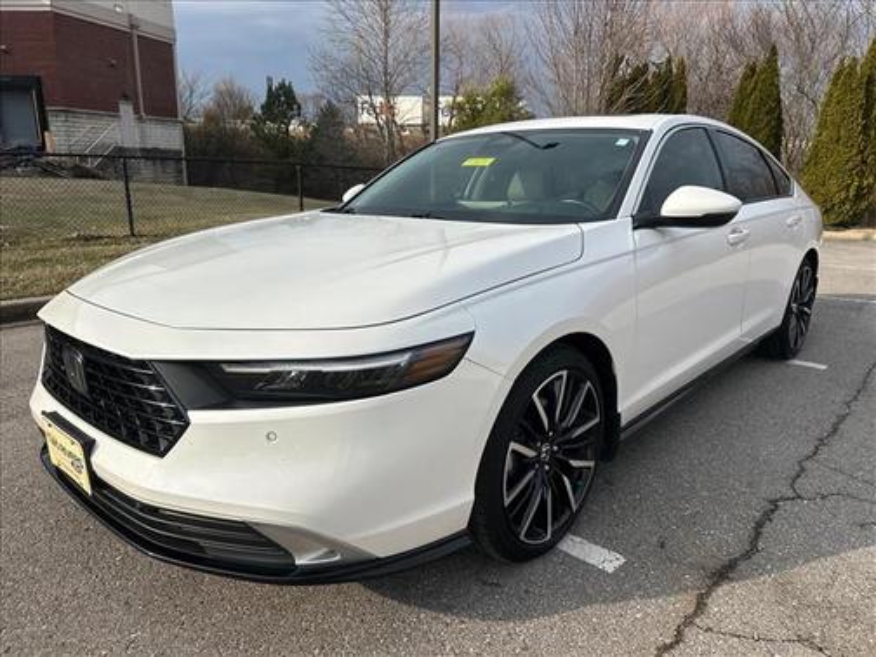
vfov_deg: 56.8
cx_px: 438
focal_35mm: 24
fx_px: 607
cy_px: 328
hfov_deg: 71.6
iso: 80
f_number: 1.78
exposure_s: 1/4348
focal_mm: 6.86
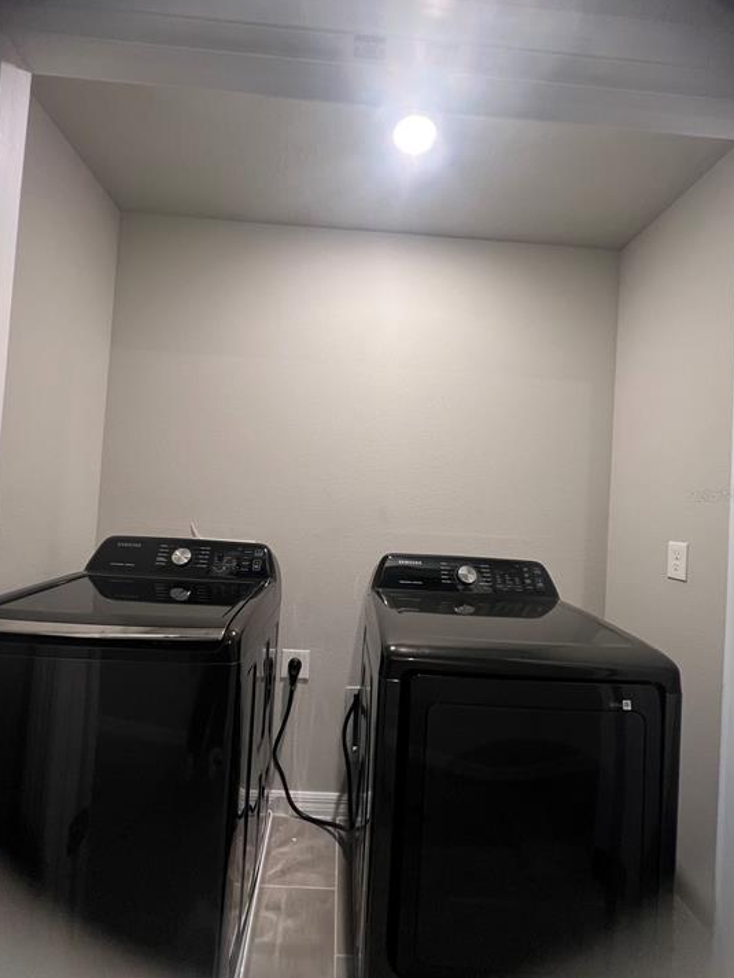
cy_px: 495
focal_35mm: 14
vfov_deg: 102.0
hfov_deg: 85.7
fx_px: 396
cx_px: 354
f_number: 1.8
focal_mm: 1.57
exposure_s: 1/60
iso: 125
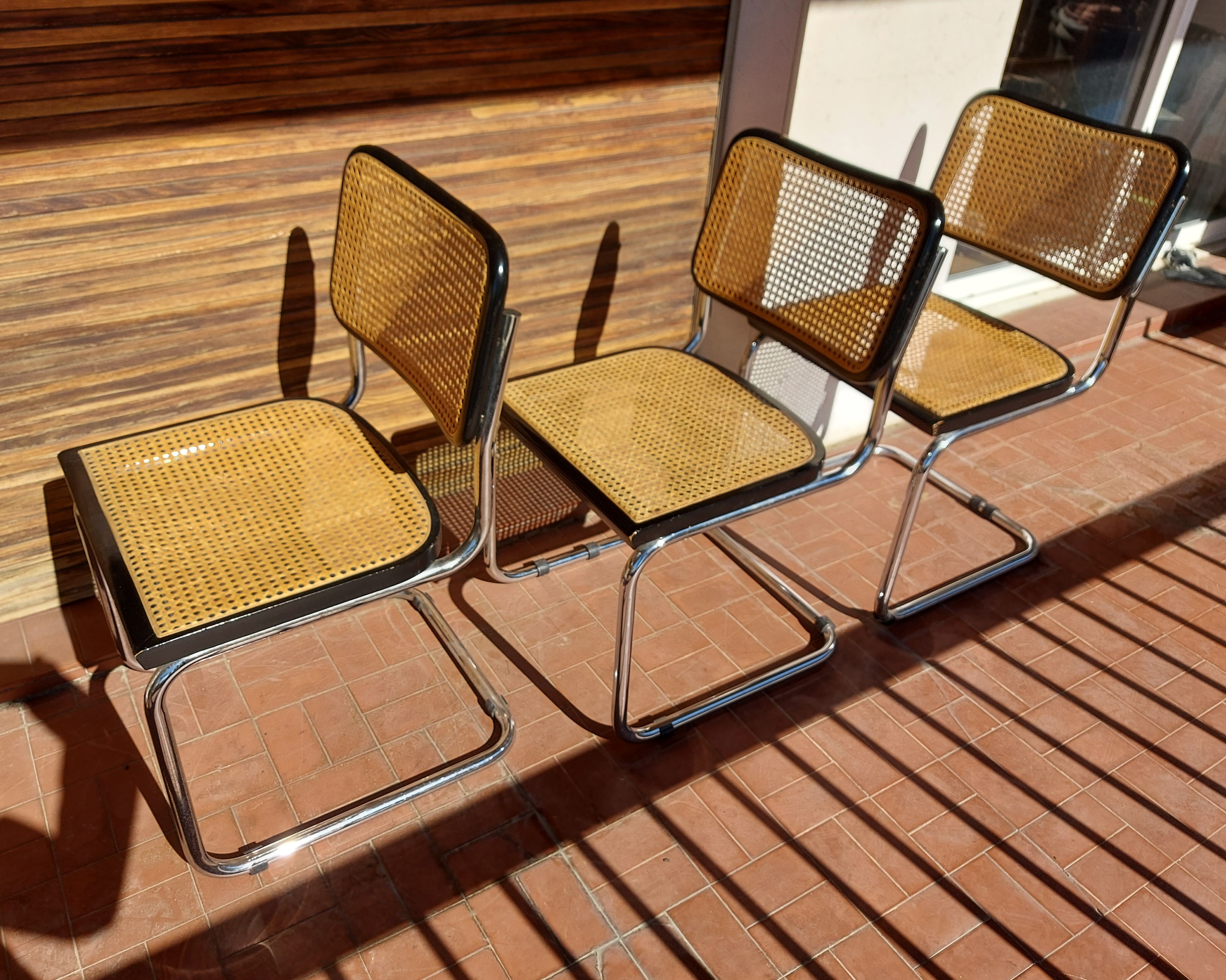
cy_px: 491
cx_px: 580
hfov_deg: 66.0
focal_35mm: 26
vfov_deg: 54.9
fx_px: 943
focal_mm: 5.23
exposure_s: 1/940
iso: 32
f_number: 1.8
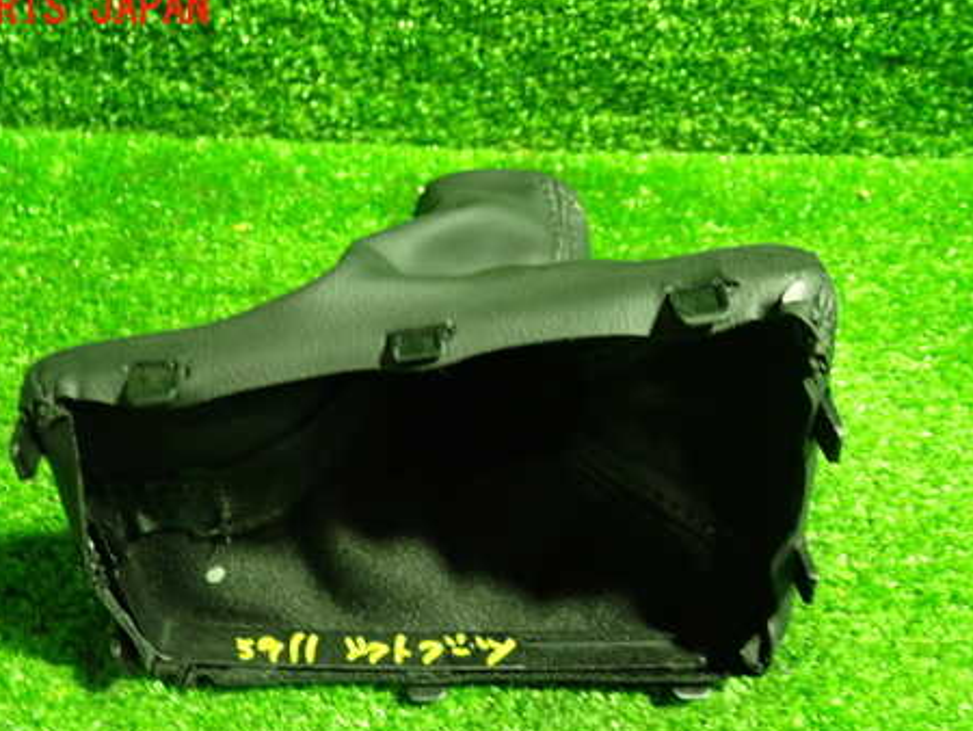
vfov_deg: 35.7
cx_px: 465
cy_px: 469
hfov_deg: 46.8
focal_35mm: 40
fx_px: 1125
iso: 800
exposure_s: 1/25
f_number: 2.3
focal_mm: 5.4
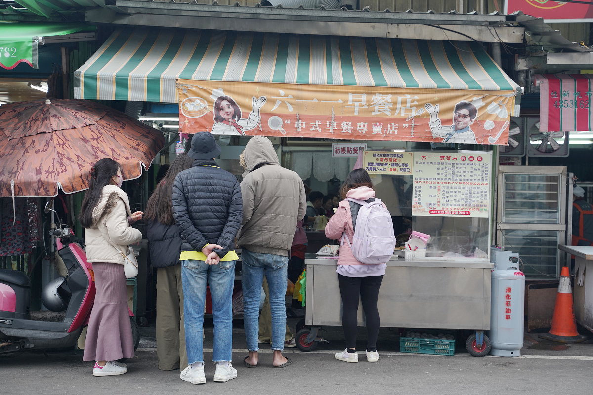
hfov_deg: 36.9
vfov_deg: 25.1
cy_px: 198
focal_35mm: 54
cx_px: 296
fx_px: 889
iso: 500
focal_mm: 54
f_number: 4
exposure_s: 1/160
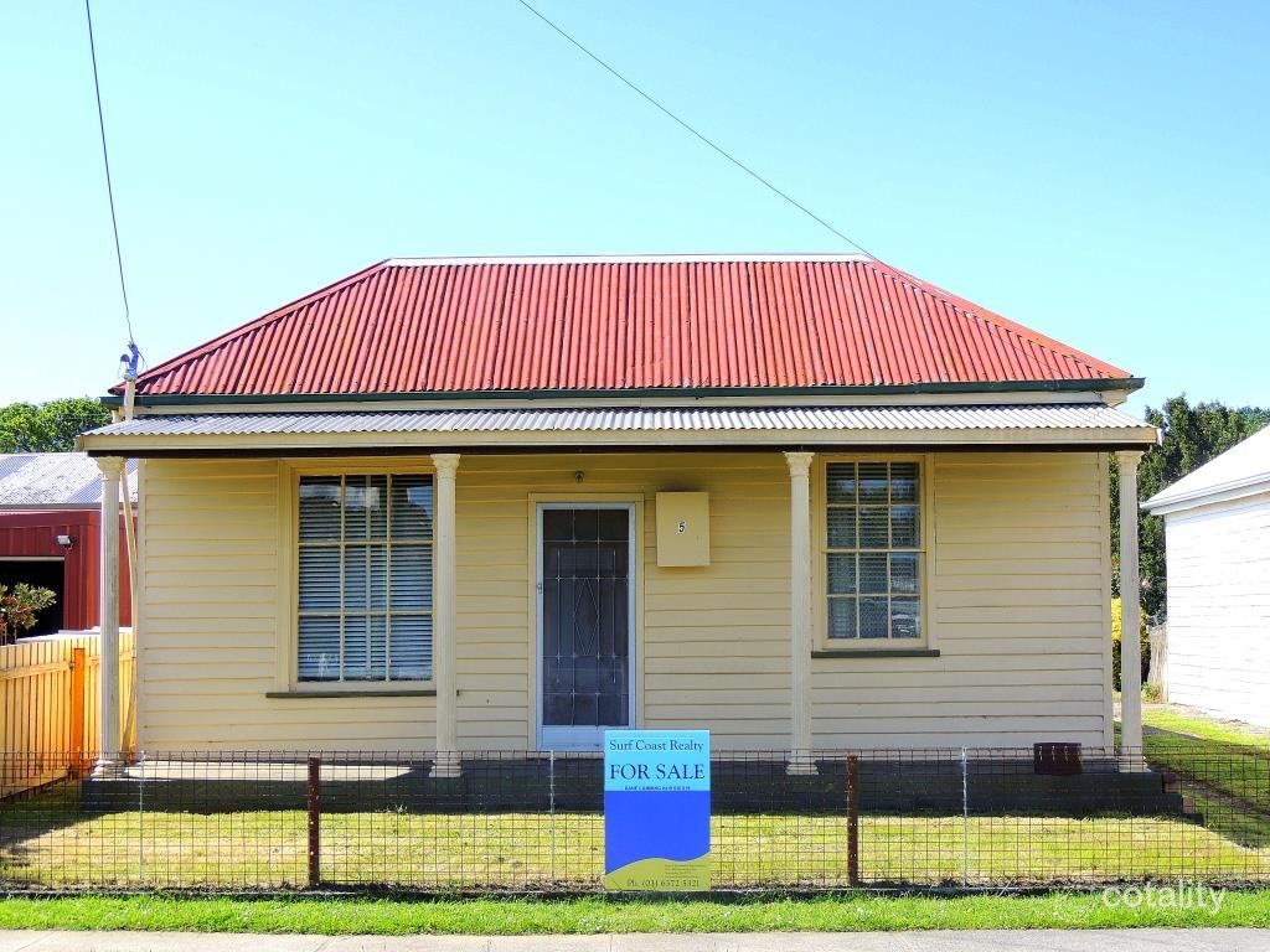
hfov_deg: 38.2
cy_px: 476
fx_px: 1834
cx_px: 635
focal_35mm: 50
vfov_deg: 29.1
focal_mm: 8.9
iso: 100
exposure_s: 1/400
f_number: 3.6
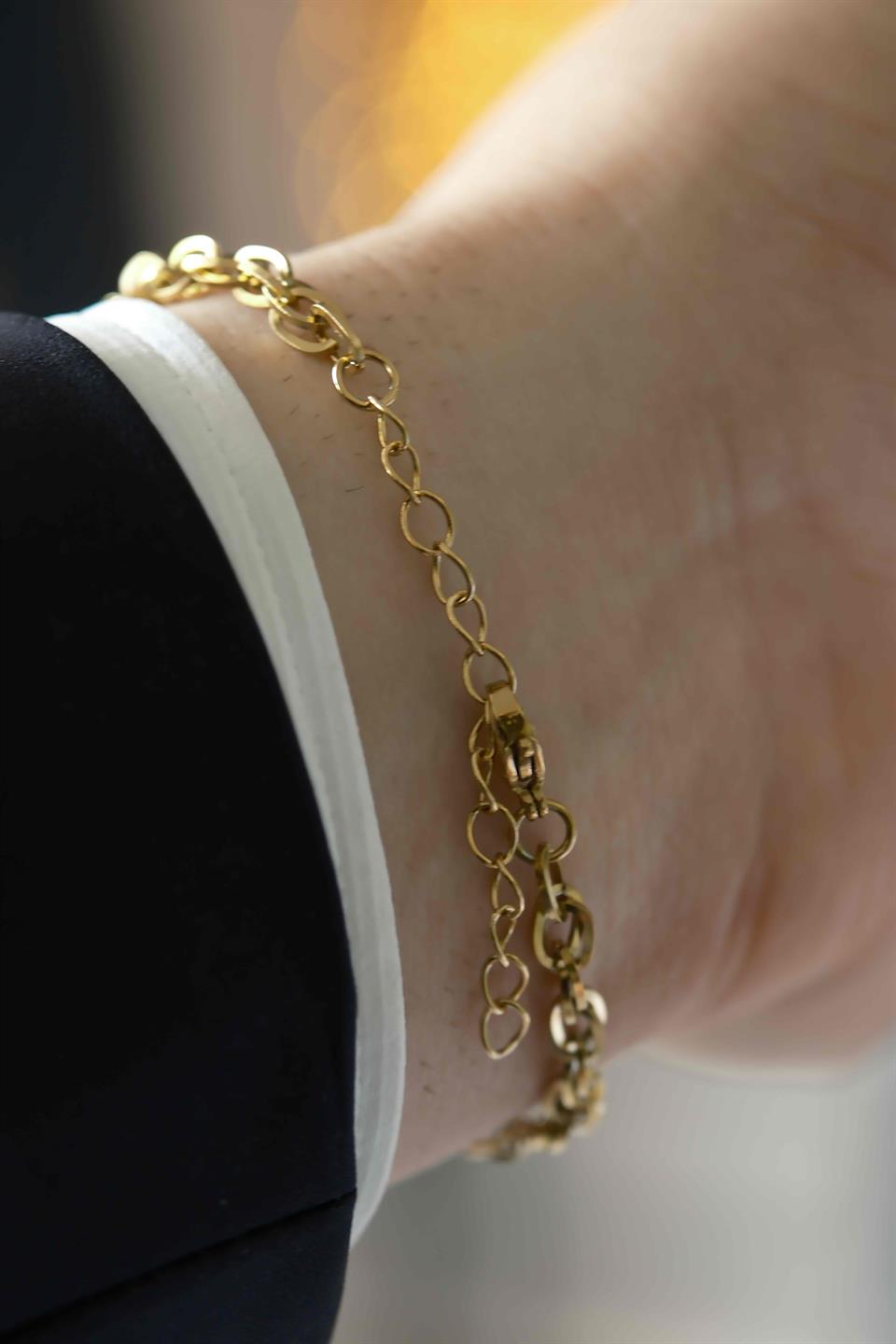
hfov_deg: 11.4
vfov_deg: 17.1
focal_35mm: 120
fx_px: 4480
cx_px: 448
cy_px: 672
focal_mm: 80
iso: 400
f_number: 4
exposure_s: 1/30
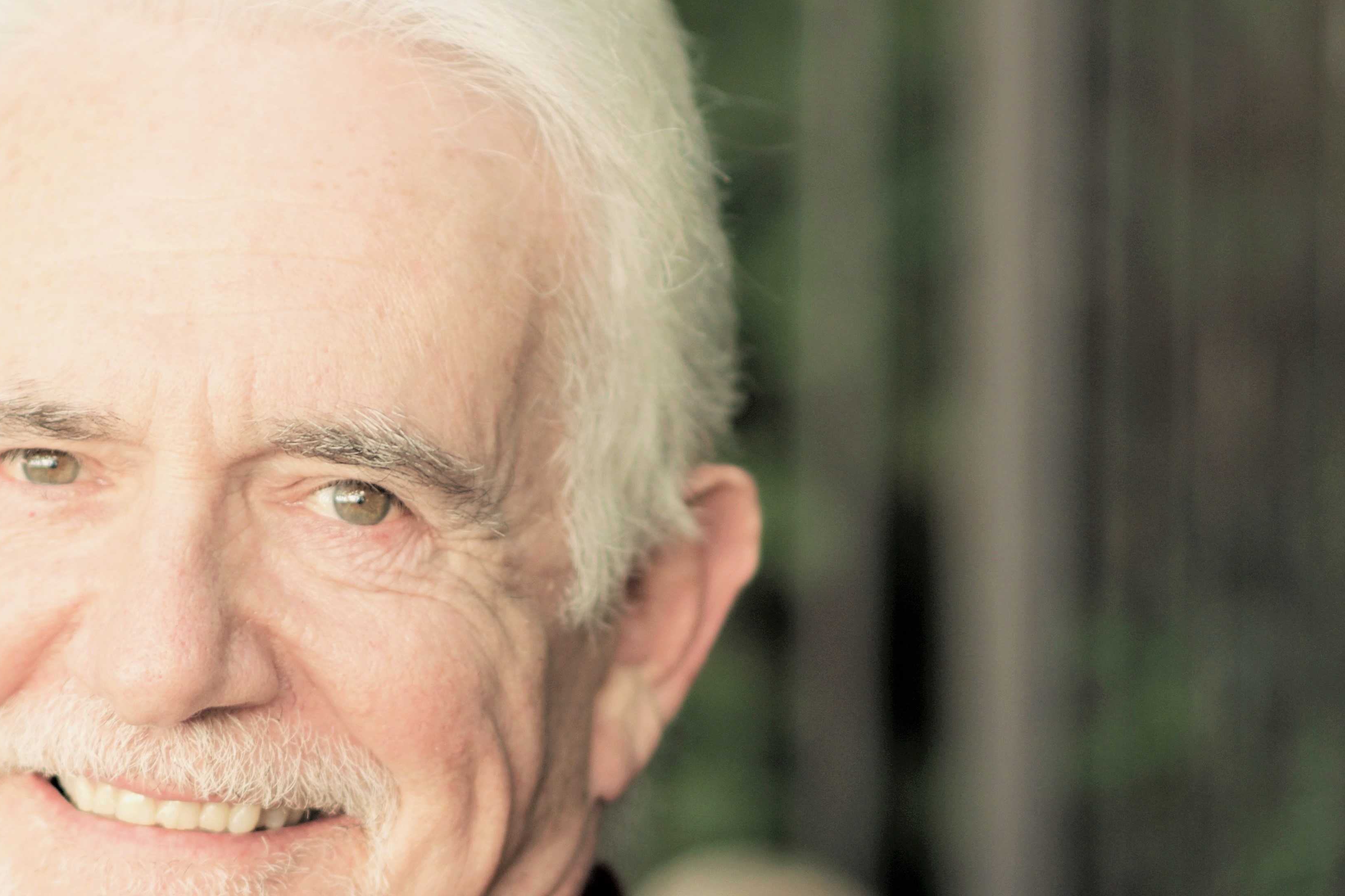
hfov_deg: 9.2
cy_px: 655
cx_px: 311
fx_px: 8364
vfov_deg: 6.1
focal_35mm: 224
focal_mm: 85
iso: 200
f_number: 2
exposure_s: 1/200
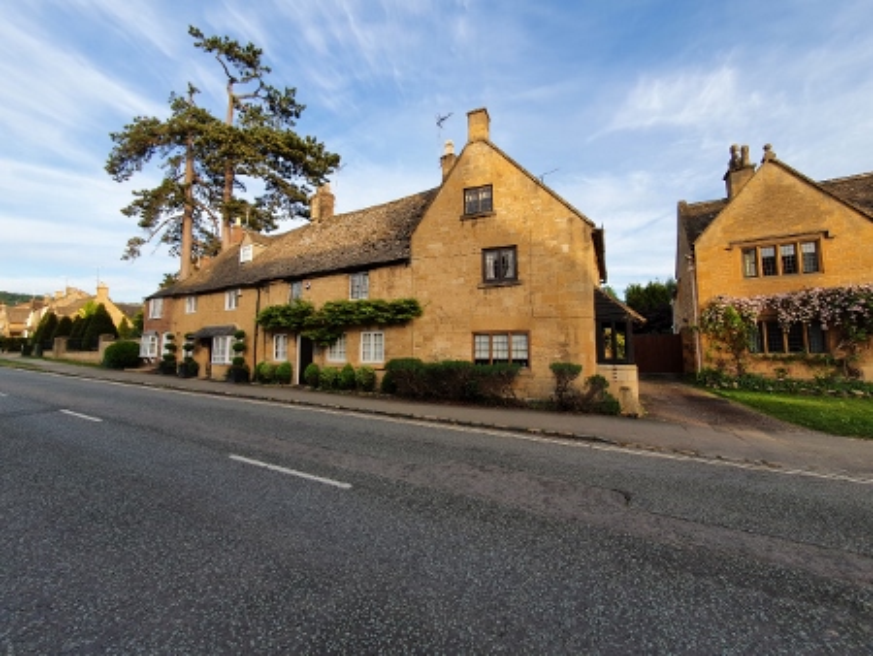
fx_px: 328
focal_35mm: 13
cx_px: 436
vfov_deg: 90.0
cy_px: 328
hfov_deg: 106.2
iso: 50
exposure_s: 1/169
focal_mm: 1.8
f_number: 2.2
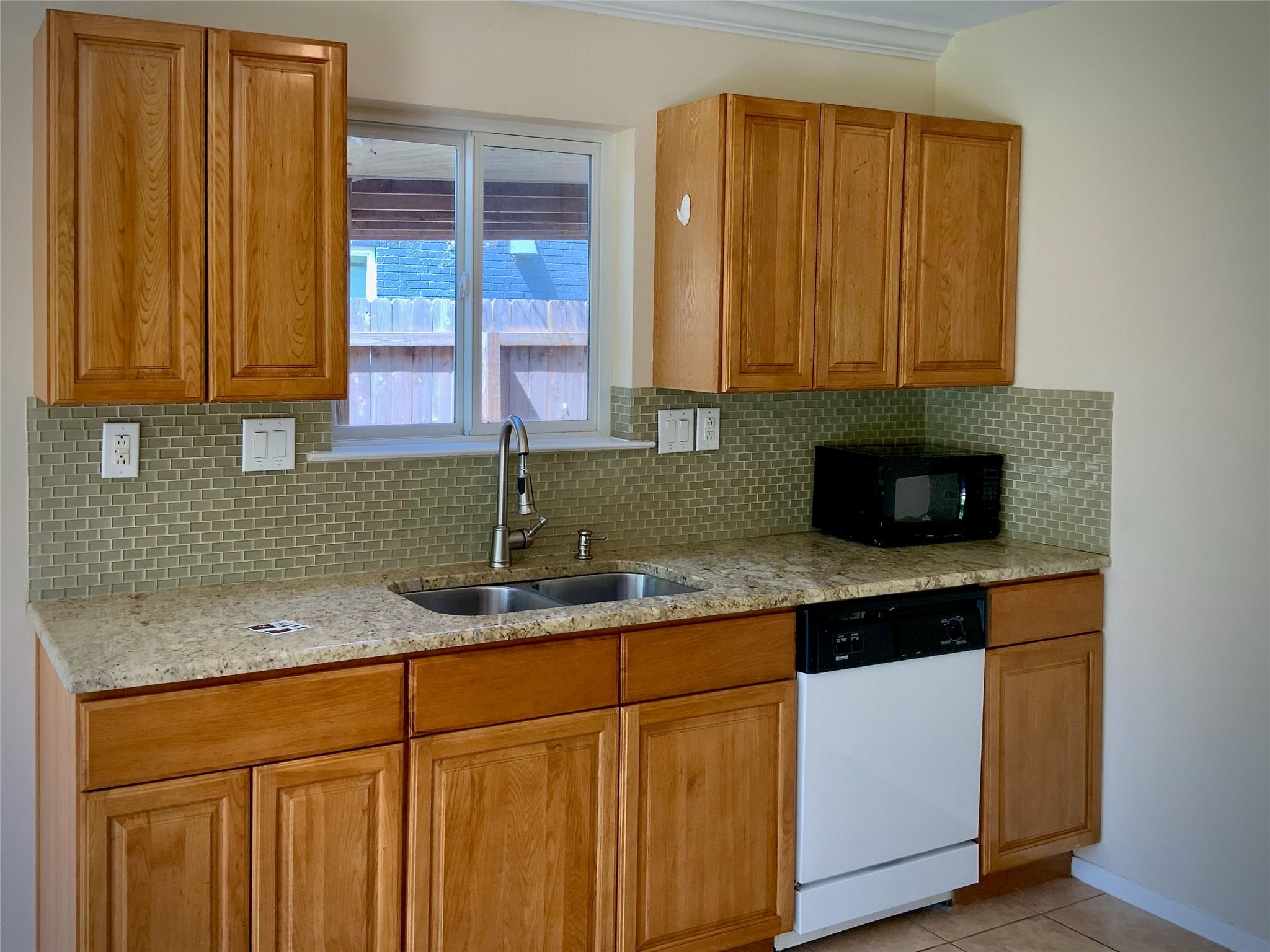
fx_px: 1064
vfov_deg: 48.2
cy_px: 476
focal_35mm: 29
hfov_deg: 61.7
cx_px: 635
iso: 40
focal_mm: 3
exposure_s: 1/60
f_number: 1.8
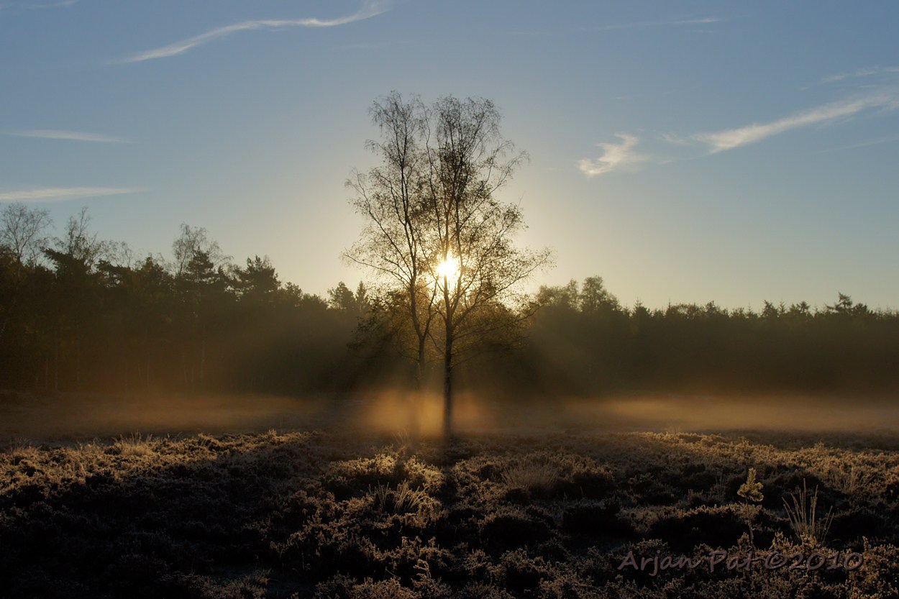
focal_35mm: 42
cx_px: 450
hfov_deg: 46.4
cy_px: 300
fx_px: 1049
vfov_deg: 31.9
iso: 200
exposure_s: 1/4000
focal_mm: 28
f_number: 5.6
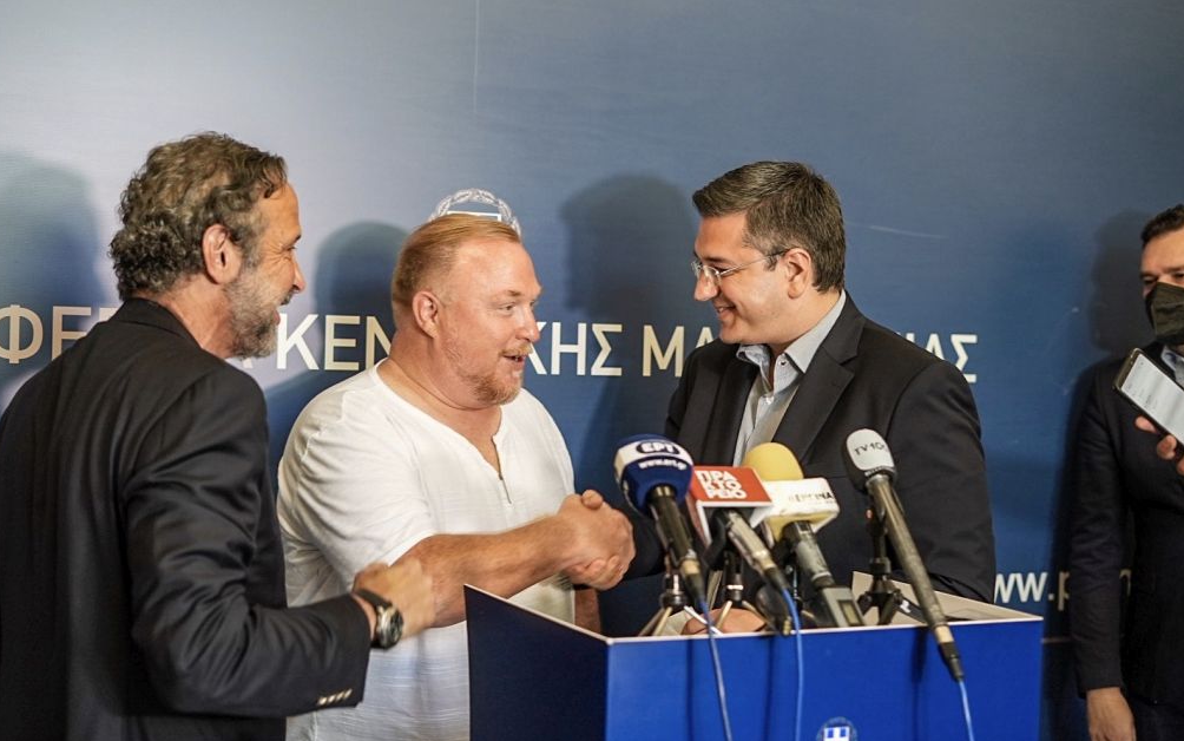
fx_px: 1678
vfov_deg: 24.9
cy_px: 383
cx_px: 591
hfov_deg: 38.9
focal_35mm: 52
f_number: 2.5
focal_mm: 50
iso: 1250
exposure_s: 1/200
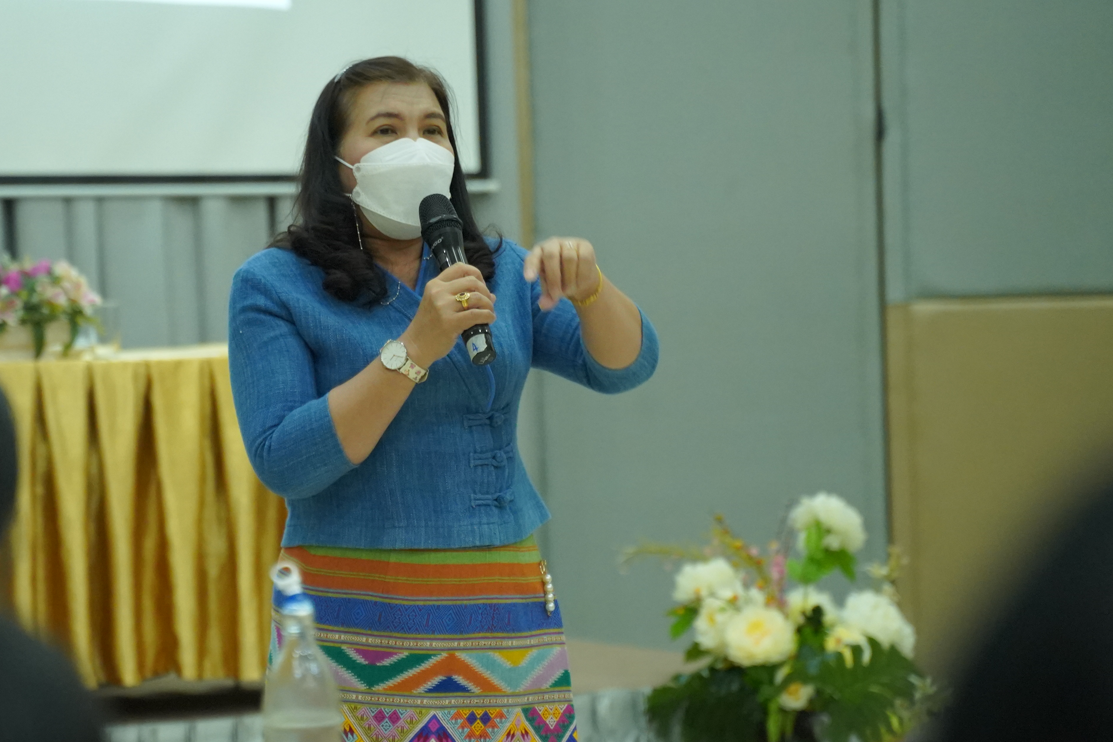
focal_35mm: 119
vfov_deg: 11.5
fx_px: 3679
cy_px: 441
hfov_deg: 17.2
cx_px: 357
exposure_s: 1/160
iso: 6400
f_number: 2.8
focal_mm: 75
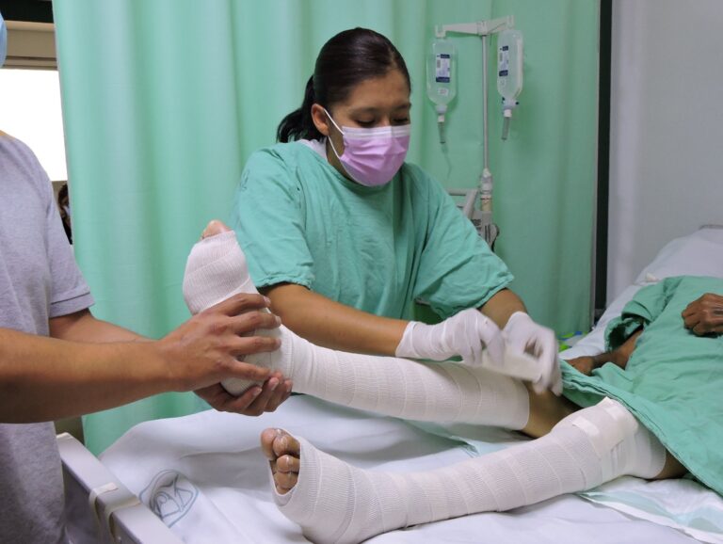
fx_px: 732
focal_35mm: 35
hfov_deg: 52.6
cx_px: 362
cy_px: 272
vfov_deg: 40.8
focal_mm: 6.2
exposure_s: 1/30
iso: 400
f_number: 3.3
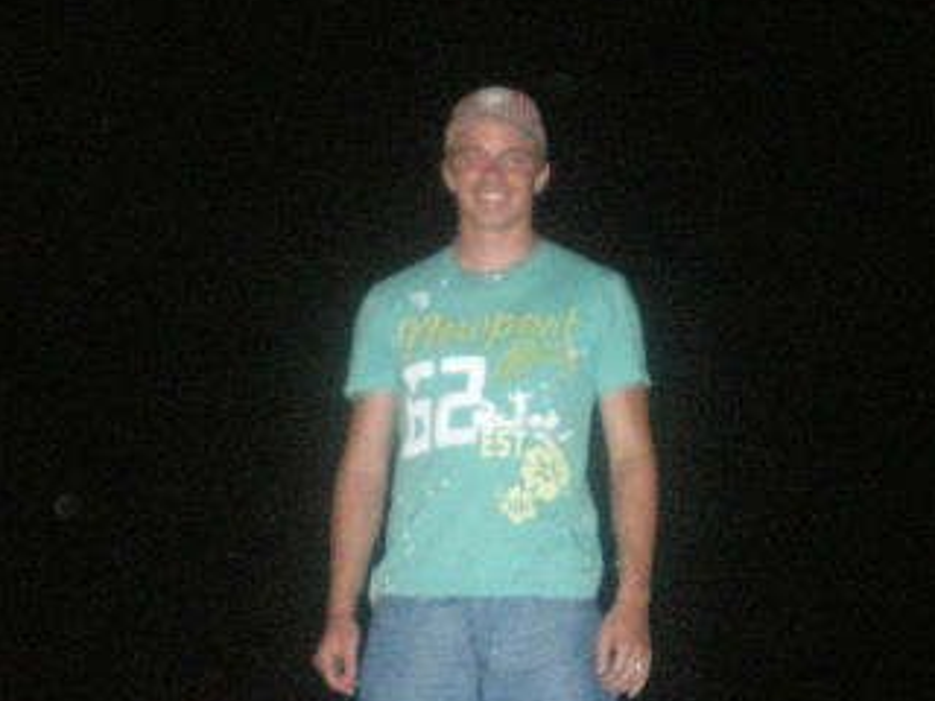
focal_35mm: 76
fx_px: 2053
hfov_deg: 25.6
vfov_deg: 19.2
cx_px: 508
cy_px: 561
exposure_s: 1/60
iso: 640
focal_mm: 6.3
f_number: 3.1
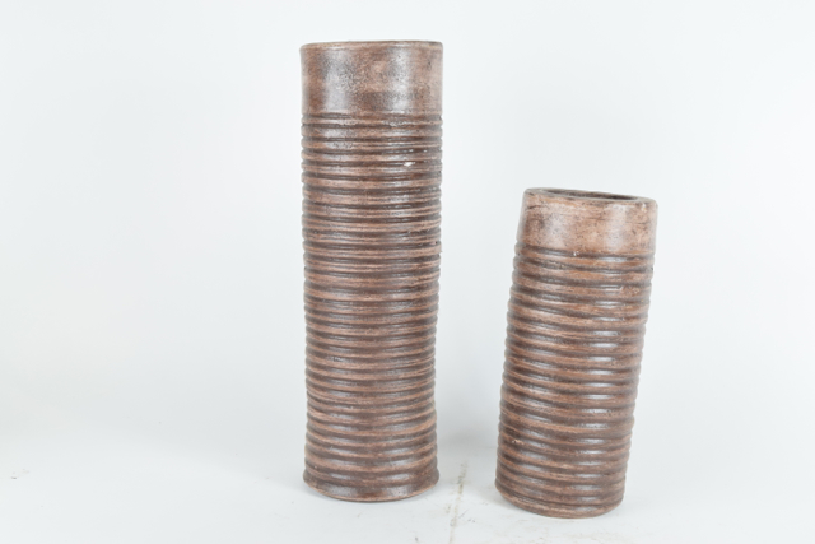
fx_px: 1155
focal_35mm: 51
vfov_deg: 26.5
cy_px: 272
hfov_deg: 38.9
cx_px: 408
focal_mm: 34
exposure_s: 1/125
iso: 800
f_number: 8
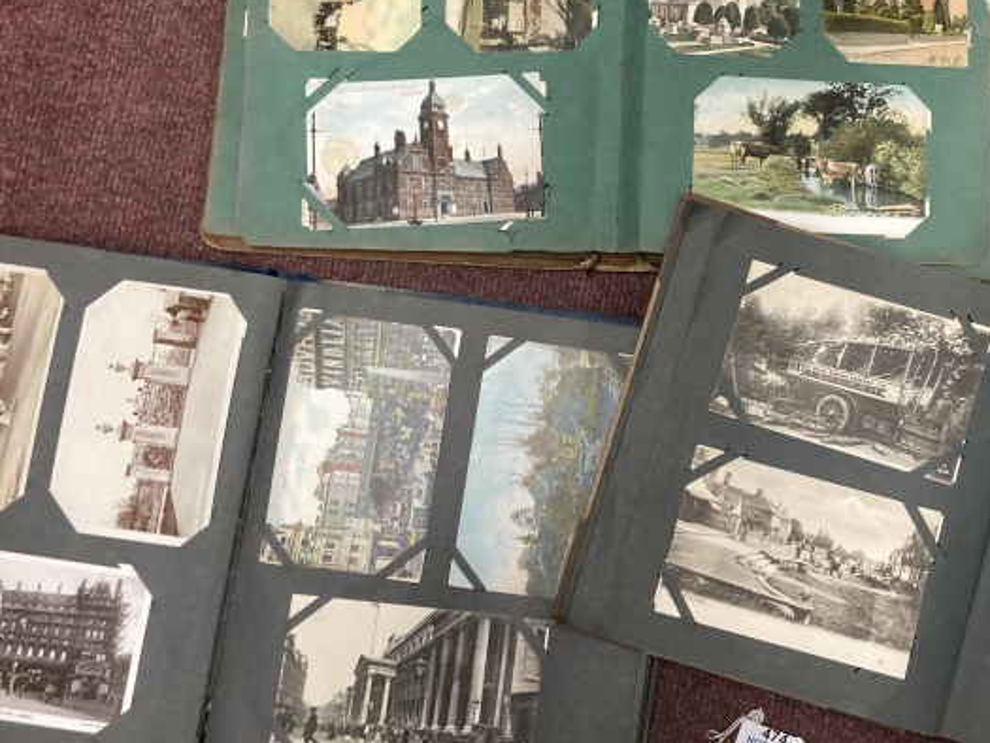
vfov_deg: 33.6
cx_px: 669
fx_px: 1230
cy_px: 320
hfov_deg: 43.2
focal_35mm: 43
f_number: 1.8
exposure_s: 1/50
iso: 125
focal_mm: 3.99
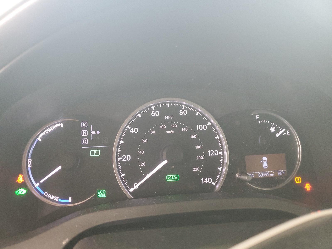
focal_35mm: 26
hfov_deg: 67.3
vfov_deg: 53.1
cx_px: 166
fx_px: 249
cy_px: 124
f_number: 1.5
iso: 259
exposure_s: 1/60.2
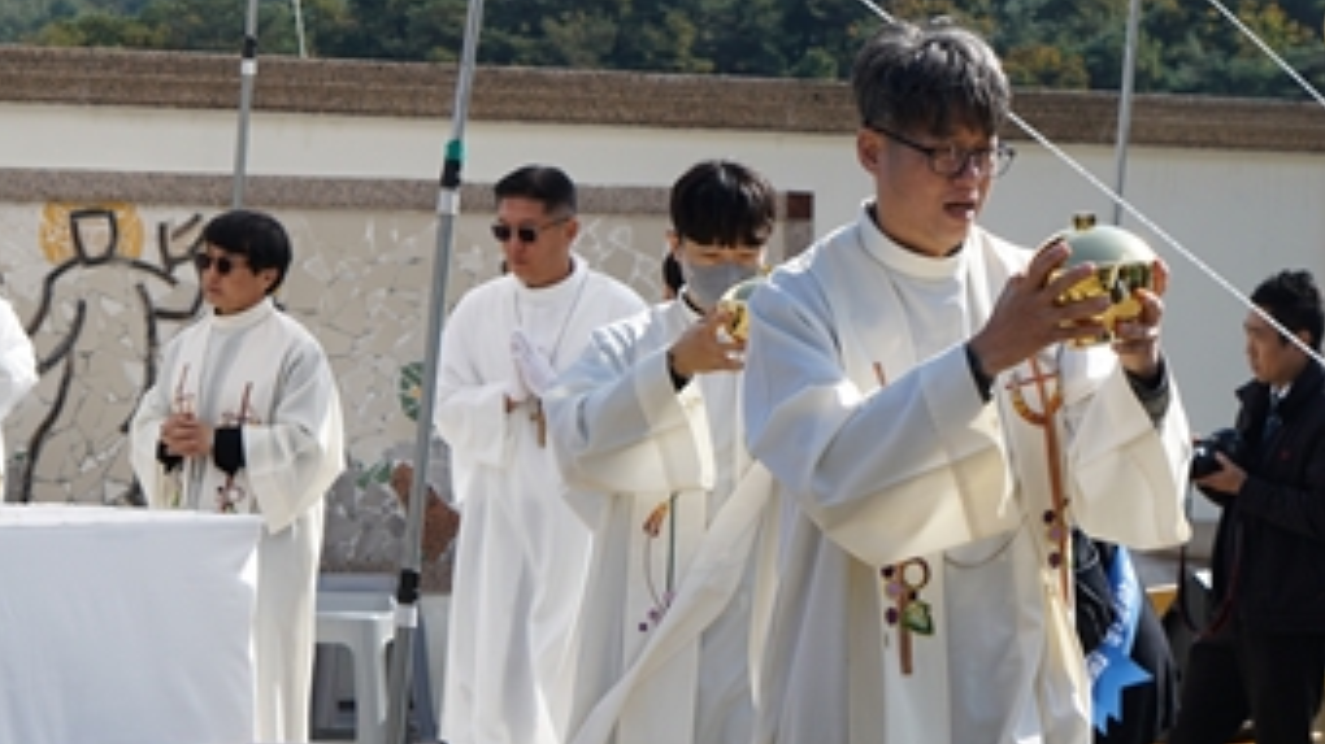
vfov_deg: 11.5
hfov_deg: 20.1
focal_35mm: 105
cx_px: 1115
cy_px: 604
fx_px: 3688
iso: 100
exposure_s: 1/320
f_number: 6.3
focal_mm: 46
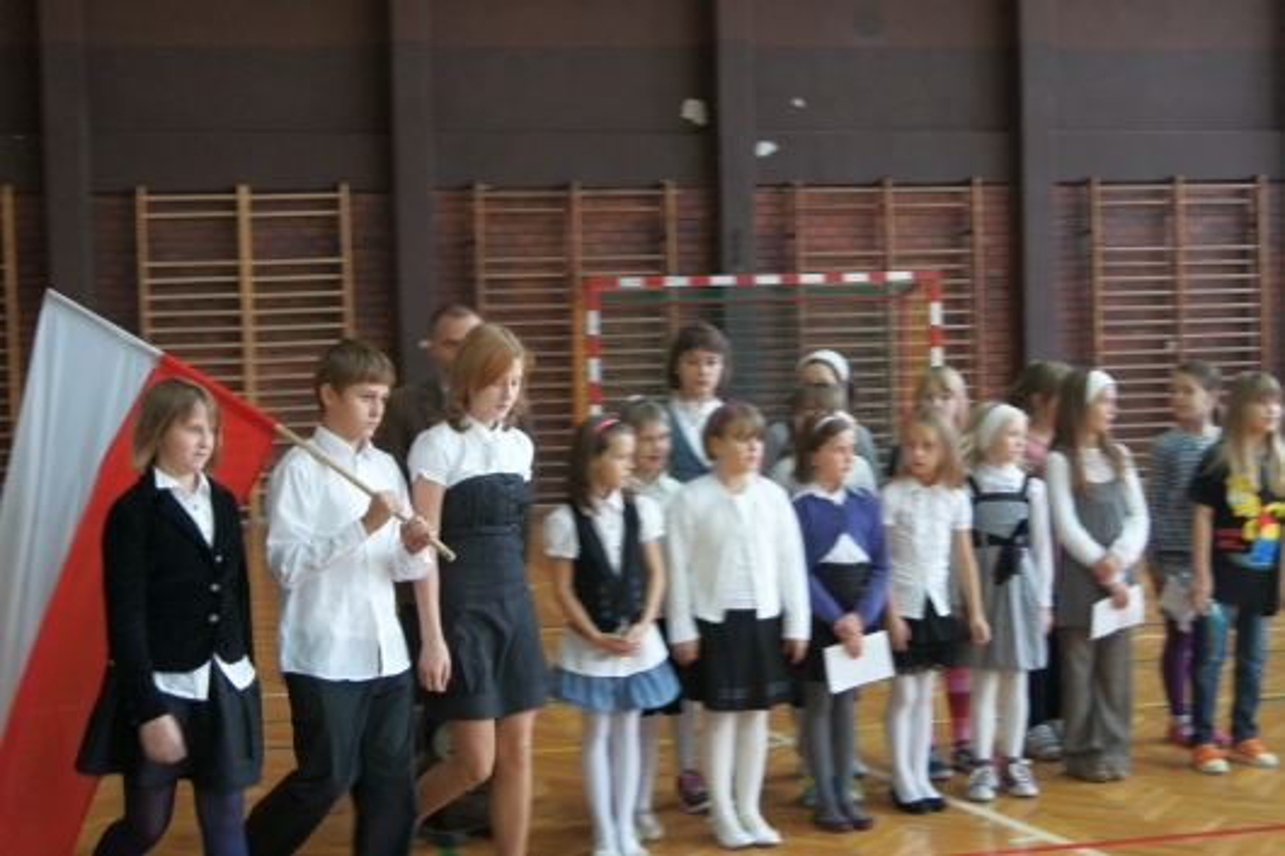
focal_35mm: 52
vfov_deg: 25.7
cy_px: 428
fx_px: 1873
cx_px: 642
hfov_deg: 37.9
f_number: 5
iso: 1000
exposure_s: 1/60
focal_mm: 35
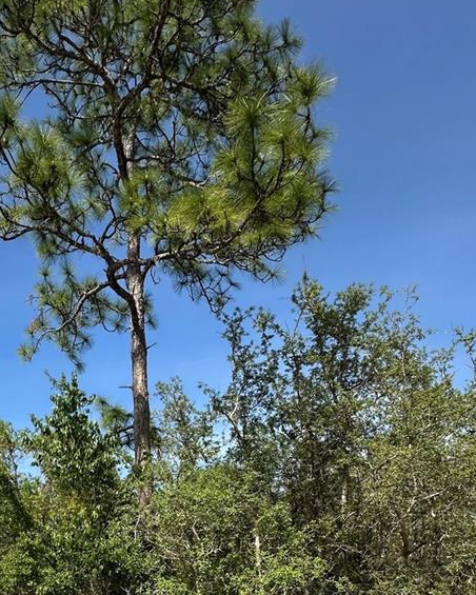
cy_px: 554
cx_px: 111
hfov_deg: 47.8
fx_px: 511
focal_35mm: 29
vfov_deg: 51.9
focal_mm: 2.22
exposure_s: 1/1114
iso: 40
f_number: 2.2
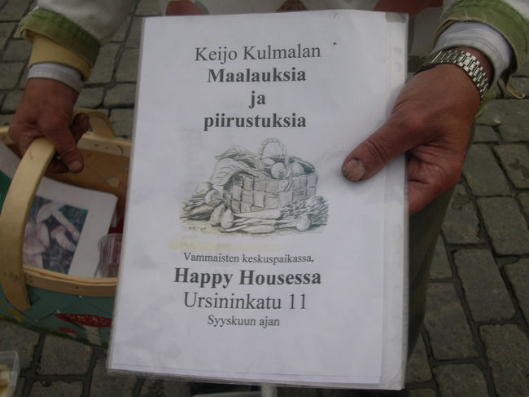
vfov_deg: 37.7
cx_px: 264
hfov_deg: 49.0
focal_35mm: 38
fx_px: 580
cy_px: 198
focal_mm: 8
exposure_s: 1/134
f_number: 7.6
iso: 100
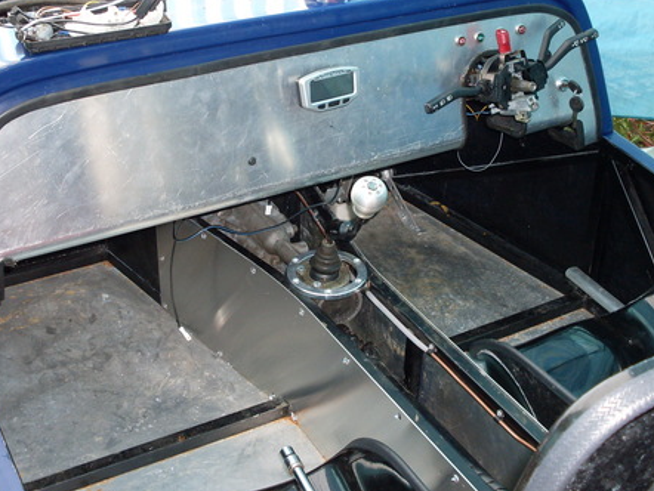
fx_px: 1040
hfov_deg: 34.9
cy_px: 182
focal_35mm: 55
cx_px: 340
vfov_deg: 26.5
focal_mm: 6.3
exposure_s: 1/45
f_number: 2.8
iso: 100
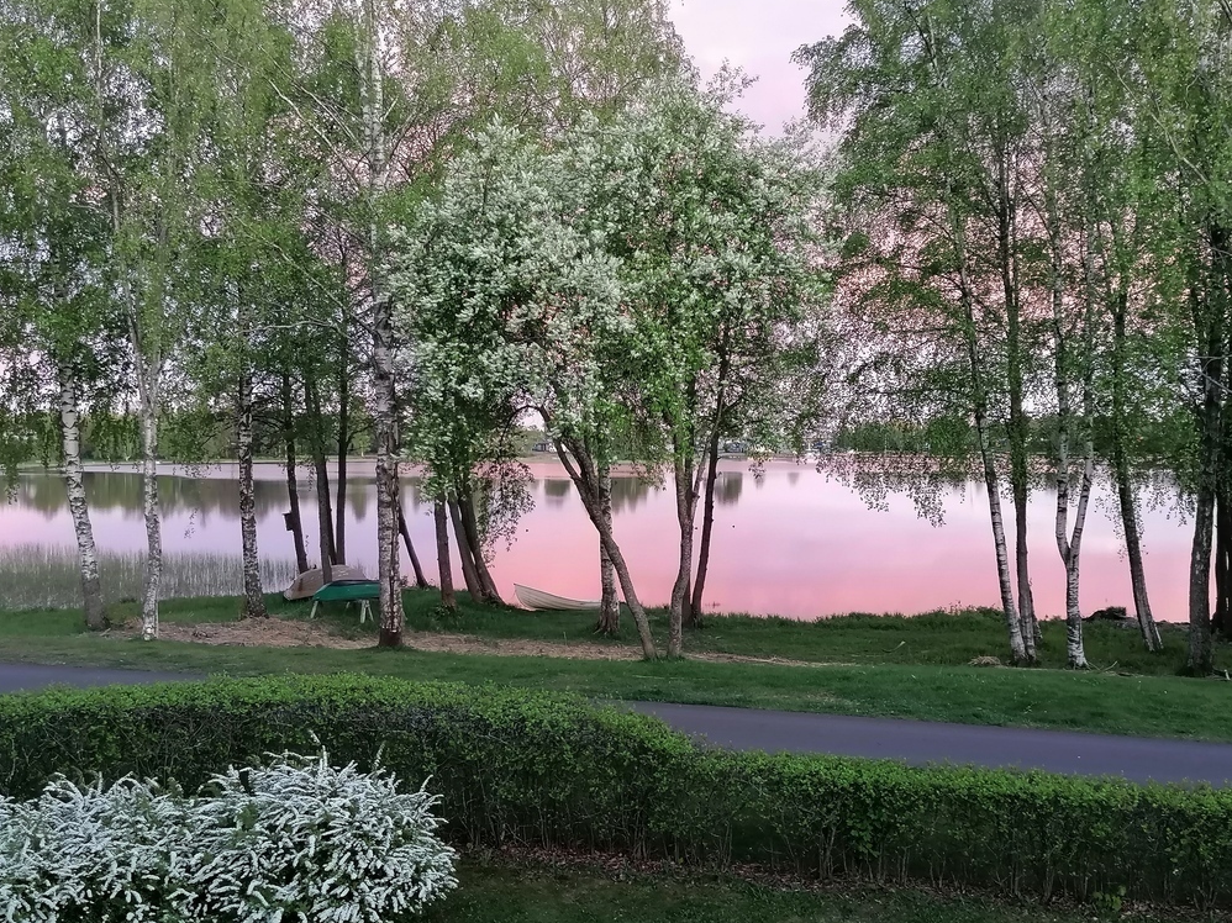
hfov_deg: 47.9
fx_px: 1388
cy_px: 460
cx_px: 617
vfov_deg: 36.8
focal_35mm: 39
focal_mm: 4.75
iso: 160
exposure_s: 1/50
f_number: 1.8
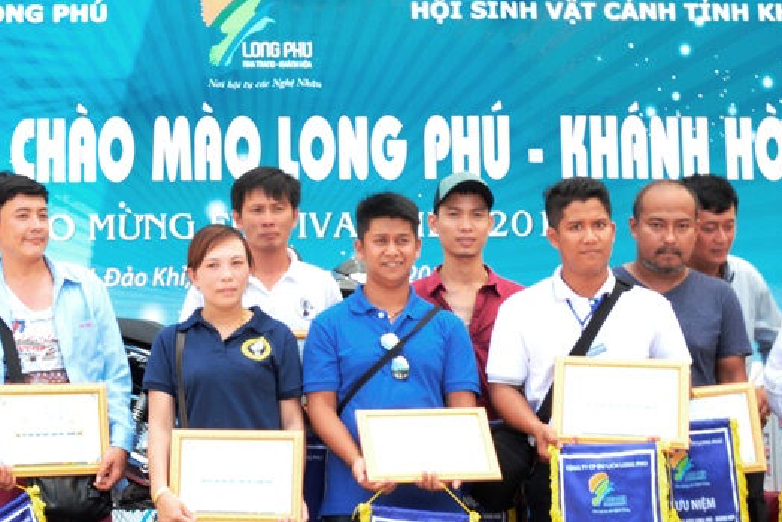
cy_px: 292
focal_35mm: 82
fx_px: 1782
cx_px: 275
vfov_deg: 16.7
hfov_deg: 24.7
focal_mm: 28
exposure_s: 1/30
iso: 200
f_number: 10
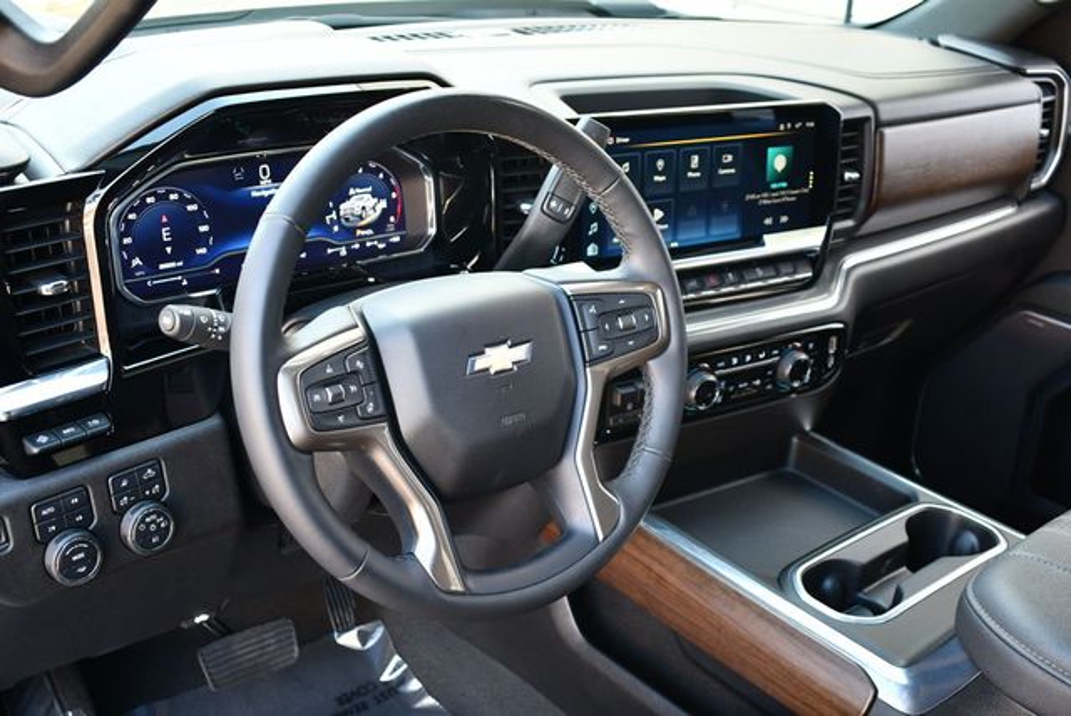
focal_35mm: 40
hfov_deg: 48.4
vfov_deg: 33.5
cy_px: 358
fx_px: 1191
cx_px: 536
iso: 900
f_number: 3.5
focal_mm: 20
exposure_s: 1/125
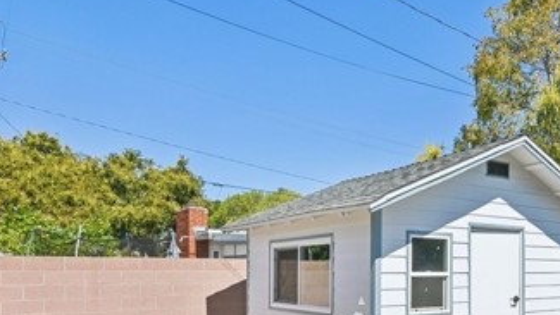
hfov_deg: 53.3
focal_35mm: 35
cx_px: 438
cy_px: 291
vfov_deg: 31.9
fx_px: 520
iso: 250
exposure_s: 1/125
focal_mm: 17
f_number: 22
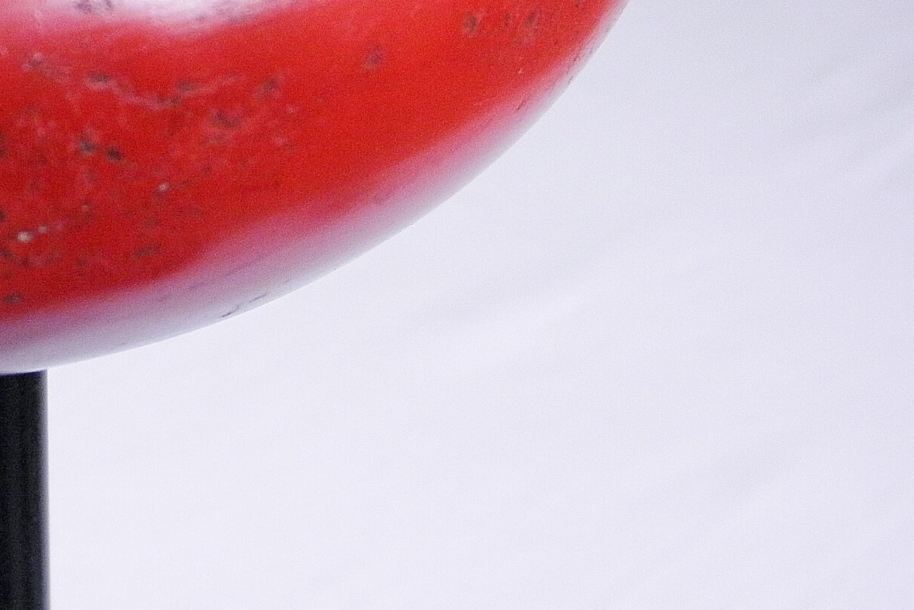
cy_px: 282
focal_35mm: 83
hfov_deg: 23.6
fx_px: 2107
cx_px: 26
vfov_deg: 16.5
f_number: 3.7
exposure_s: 1/30
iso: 200
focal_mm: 6.8
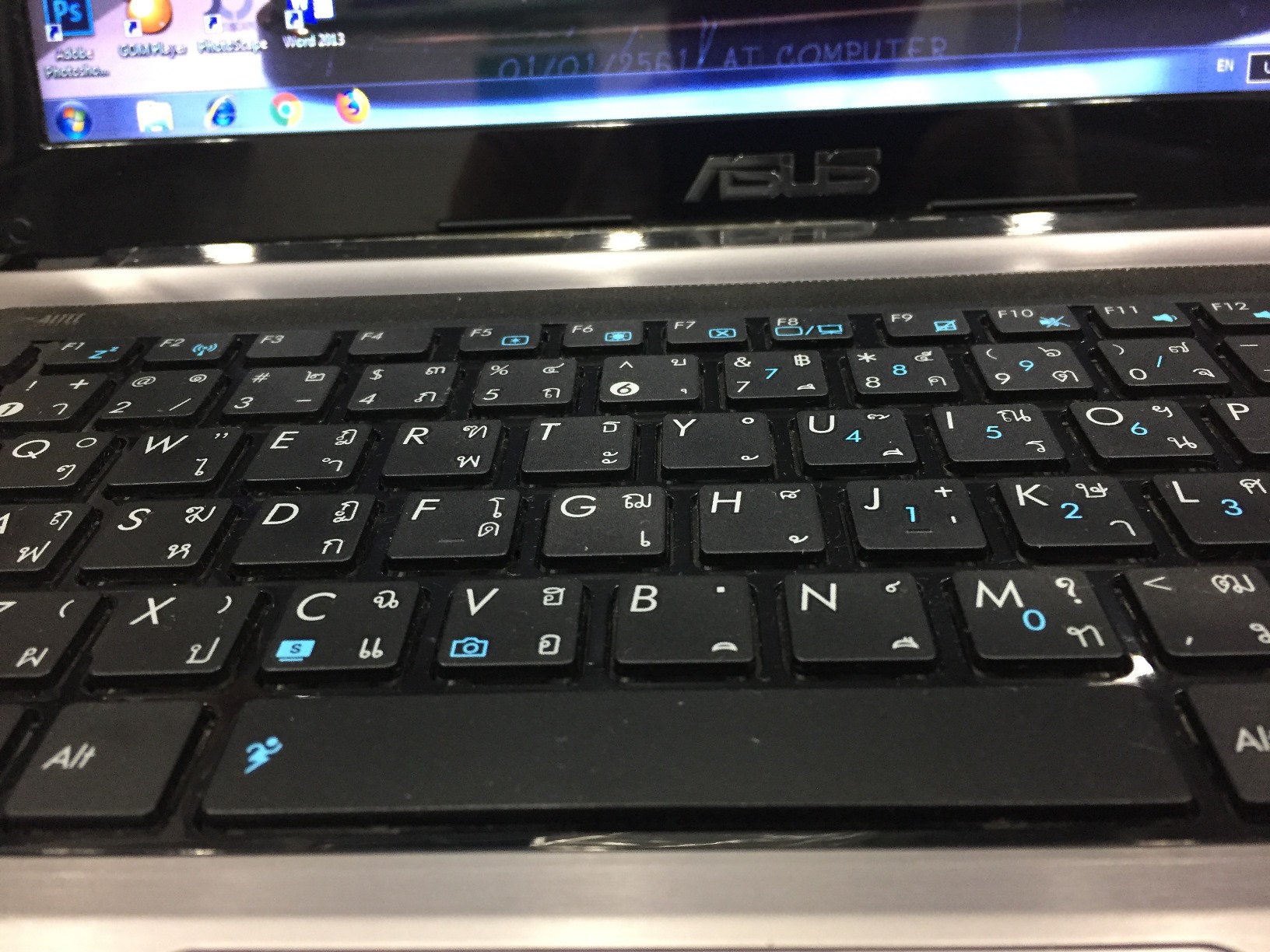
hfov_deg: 61.7
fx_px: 1064
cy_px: 476
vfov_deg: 48.2
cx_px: 635
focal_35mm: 29
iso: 250
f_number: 2.2
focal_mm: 4.15
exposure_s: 1/33
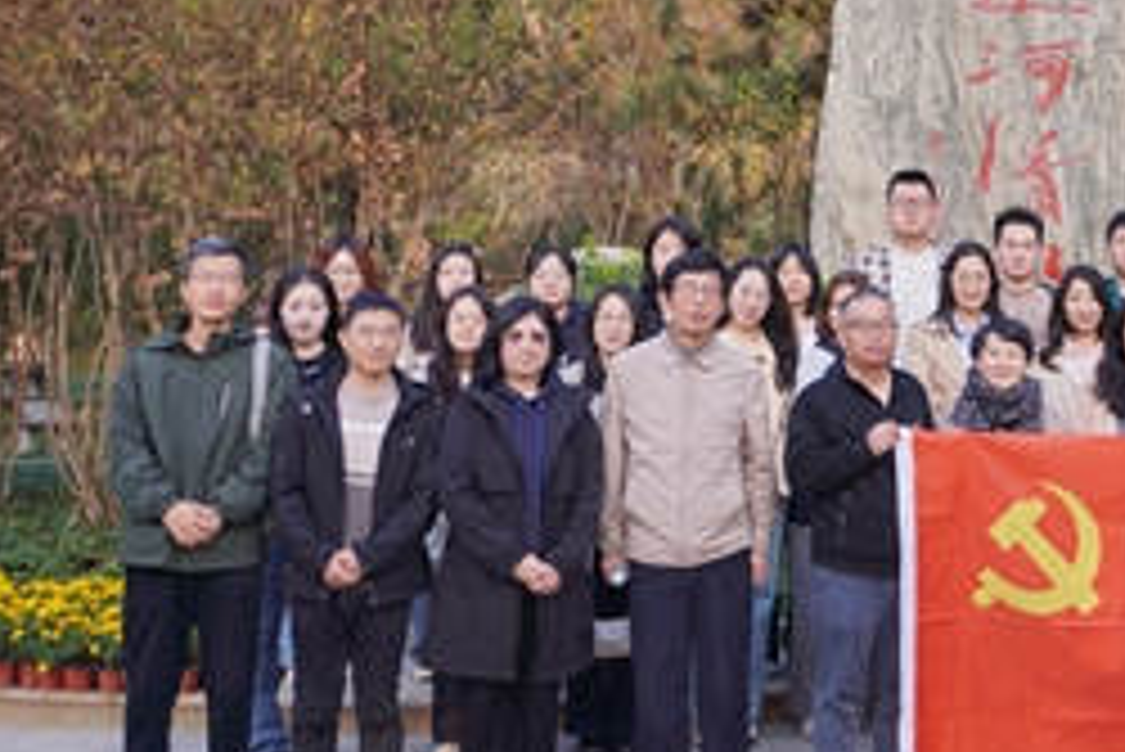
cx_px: 1107
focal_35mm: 63
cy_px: 196
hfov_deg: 29.9
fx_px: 1970
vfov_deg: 21.4
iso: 100
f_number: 4
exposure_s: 1/160
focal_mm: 21
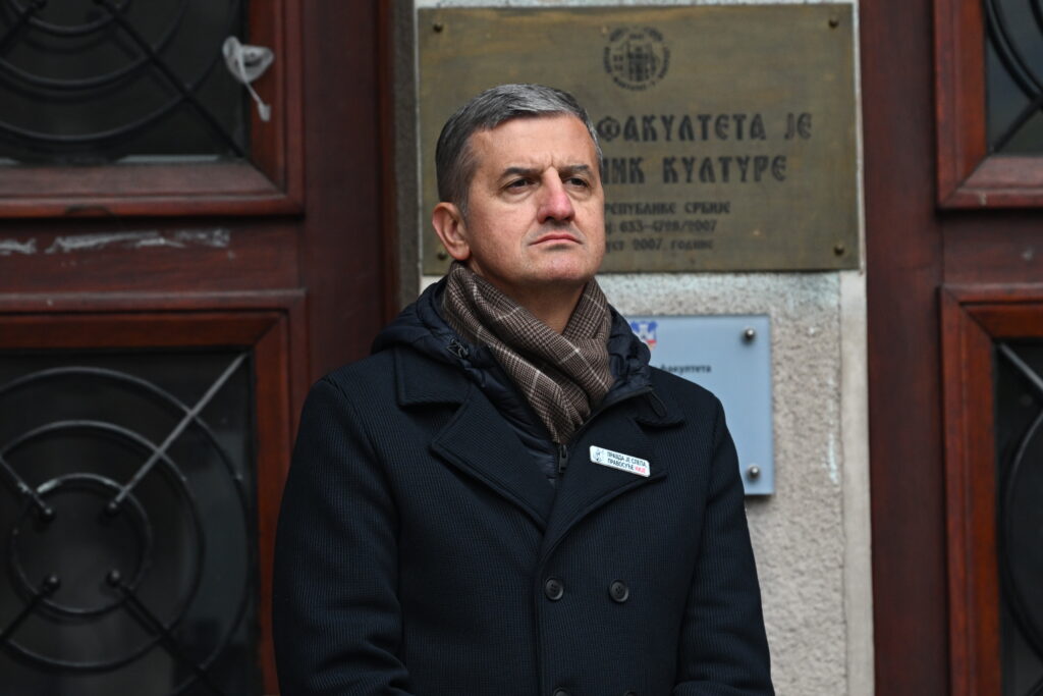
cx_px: 522
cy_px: 348
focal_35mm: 300
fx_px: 8692
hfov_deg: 6.9
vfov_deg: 4.6
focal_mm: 200
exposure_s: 1/320
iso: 1000
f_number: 4
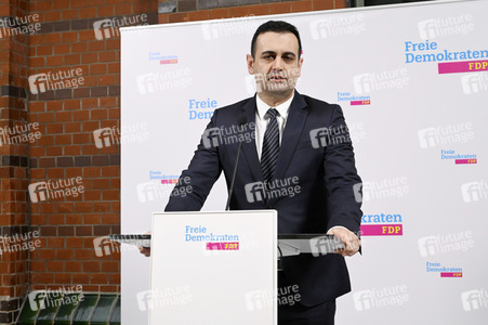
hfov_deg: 39.6
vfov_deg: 27.0
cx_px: 244
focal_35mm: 50
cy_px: 162
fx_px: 677
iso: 4000
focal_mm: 50
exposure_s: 1/320
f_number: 6.3
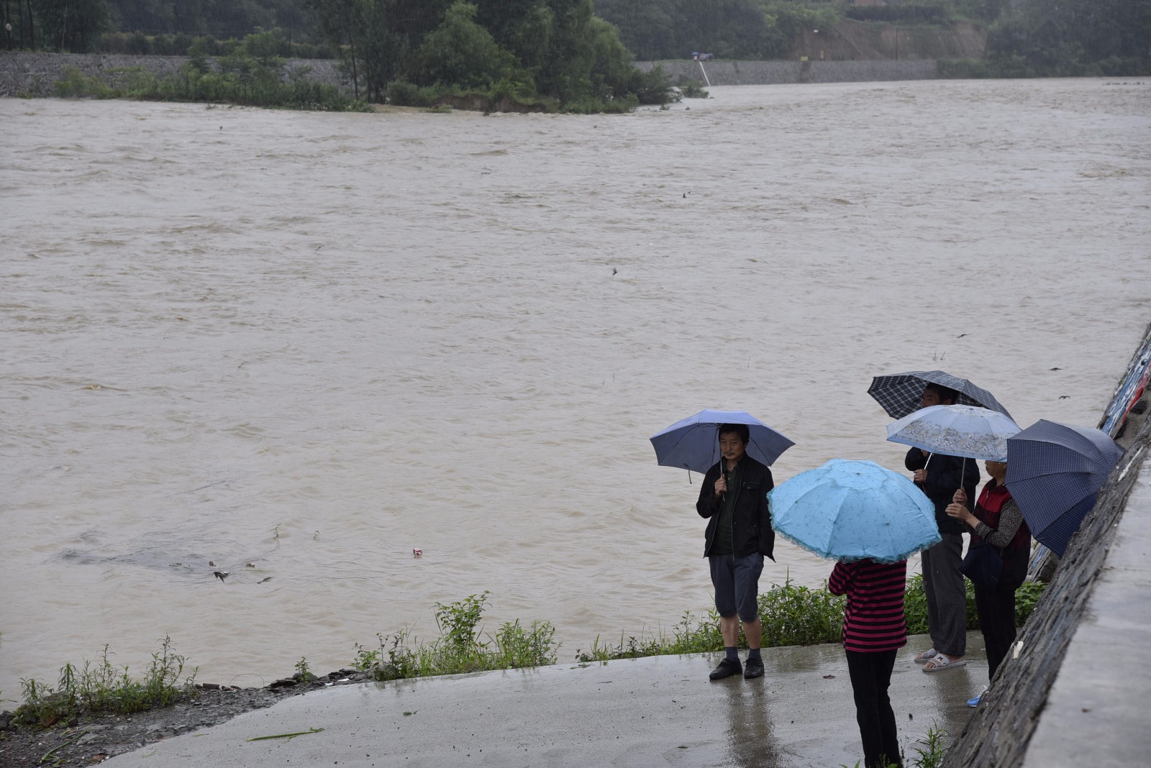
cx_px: 576
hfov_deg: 23.6
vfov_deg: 15.9
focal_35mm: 86
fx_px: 2750
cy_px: 384
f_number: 6.3
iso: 400
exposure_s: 1/160
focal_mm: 86
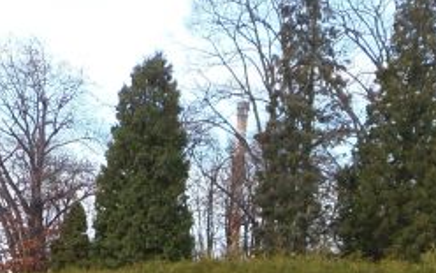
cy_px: 629
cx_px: 332
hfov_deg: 19.7
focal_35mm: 105
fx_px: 1248
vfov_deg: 10.8
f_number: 2.9
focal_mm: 4.3
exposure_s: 1/200
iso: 64
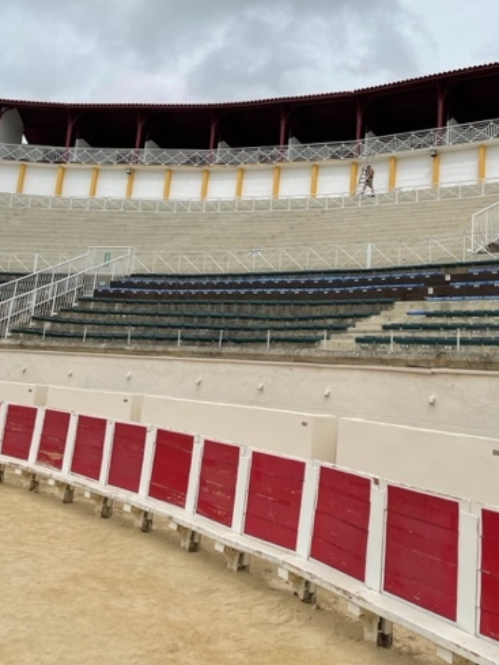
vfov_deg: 53.1
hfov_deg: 41.6
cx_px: 300
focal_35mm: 34
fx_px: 653
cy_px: 235
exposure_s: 1/6897
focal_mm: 4.2
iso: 32
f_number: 1.6
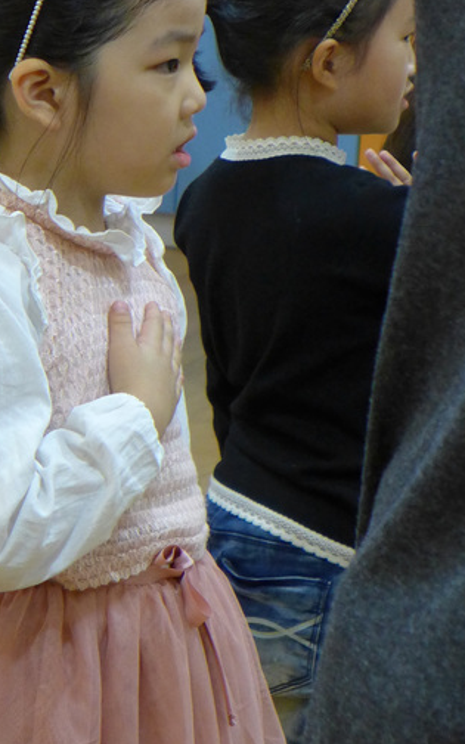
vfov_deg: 10.6
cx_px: 103
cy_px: 230
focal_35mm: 197
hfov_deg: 6.7
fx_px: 3994
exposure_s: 1/100
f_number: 2.3
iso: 400
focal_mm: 17.7
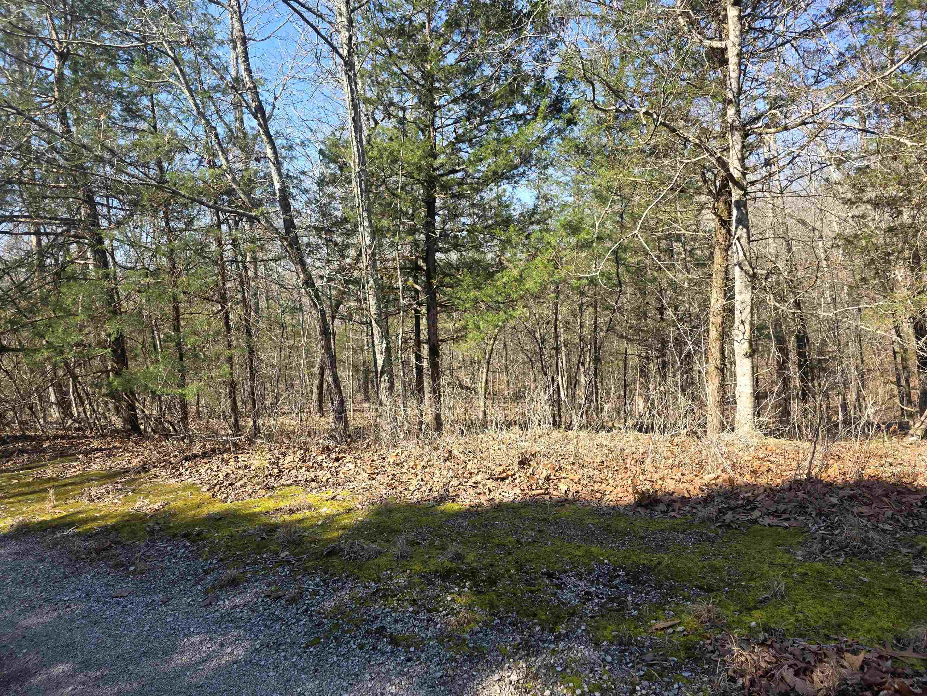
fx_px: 616
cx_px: 464
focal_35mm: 23
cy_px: 348
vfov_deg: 58.9
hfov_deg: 73.9
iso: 80
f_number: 1.7
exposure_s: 1/1232
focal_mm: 6.3
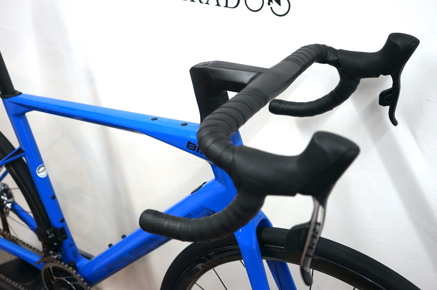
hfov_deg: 50.7
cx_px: 223
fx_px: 461
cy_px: 145
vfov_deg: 35.0
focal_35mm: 38
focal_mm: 37
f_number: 4
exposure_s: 1/160
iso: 1600
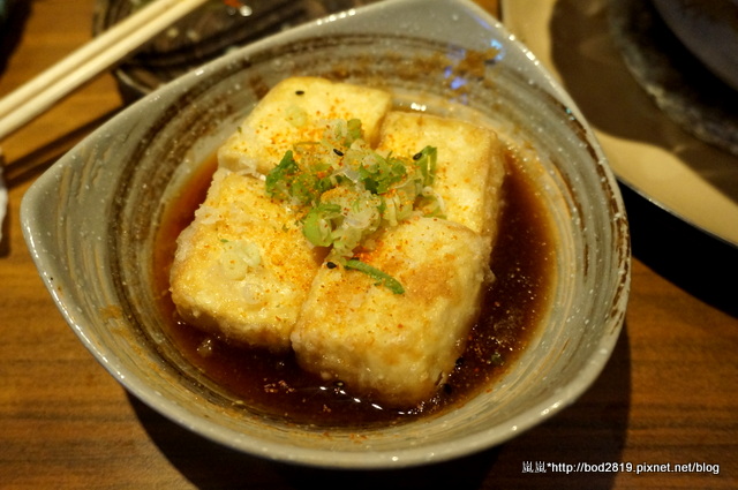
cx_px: 369
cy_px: 245
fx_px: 737
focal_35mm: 36
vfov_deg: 36.8
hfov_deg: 53.2
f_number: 4.5
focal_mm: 24
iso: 3200
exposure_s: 1/30
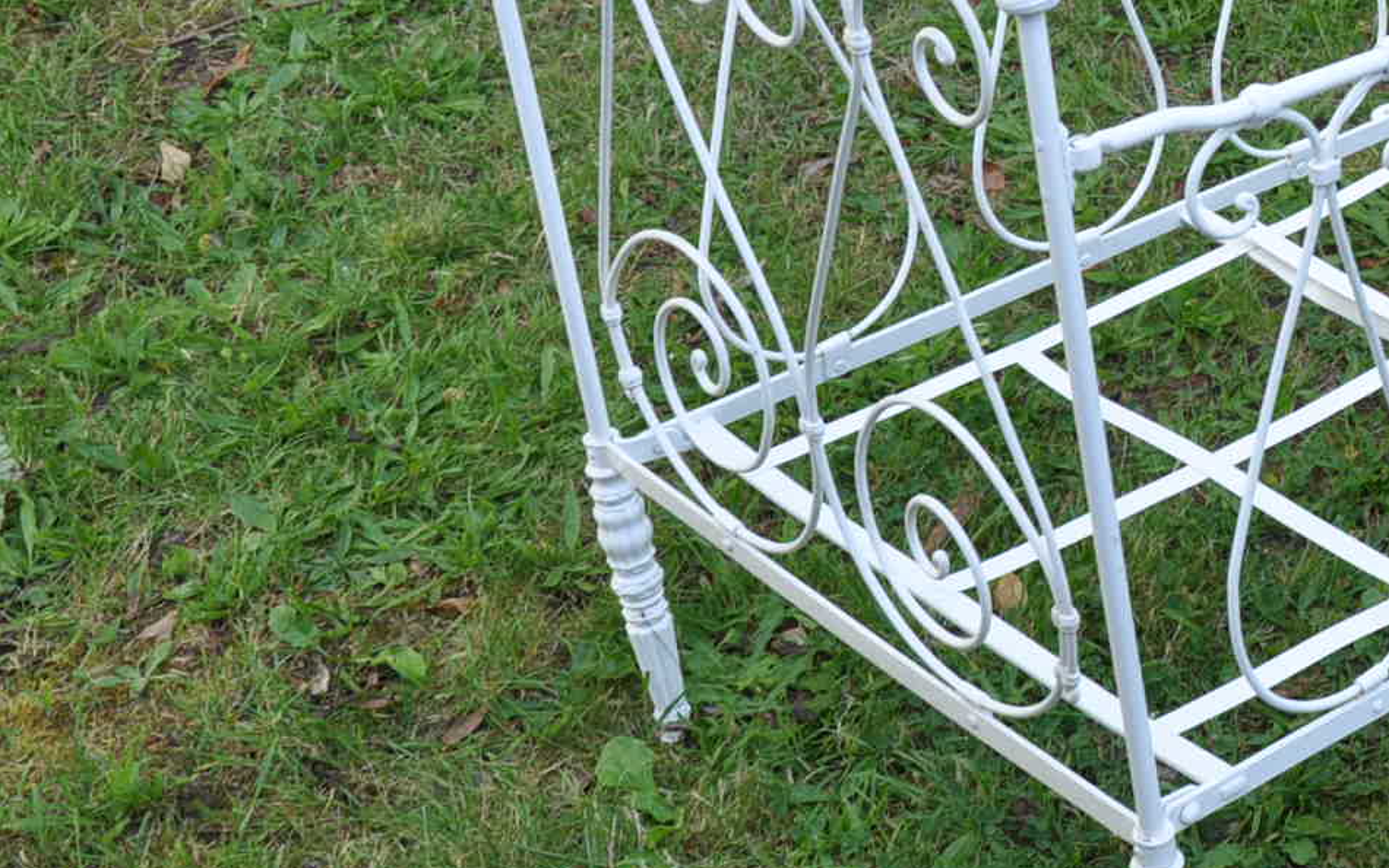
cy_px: 140
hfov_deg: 22.6
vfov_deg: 15.0
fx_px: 3262
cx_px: 1543
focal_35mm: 86
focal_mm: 25
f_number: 8
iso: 250
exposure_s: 1/60
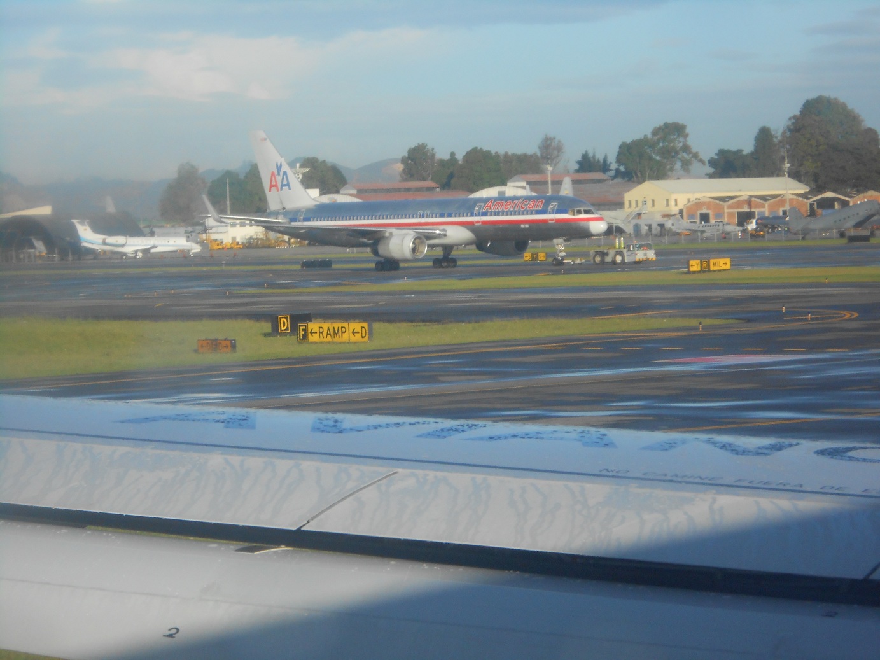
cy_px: 330
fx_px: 3965
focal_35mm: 156
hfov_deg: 12.7
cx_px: 440
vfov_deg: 9.5
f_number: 6.5
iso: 200
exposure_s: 1/500
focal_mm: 27.6
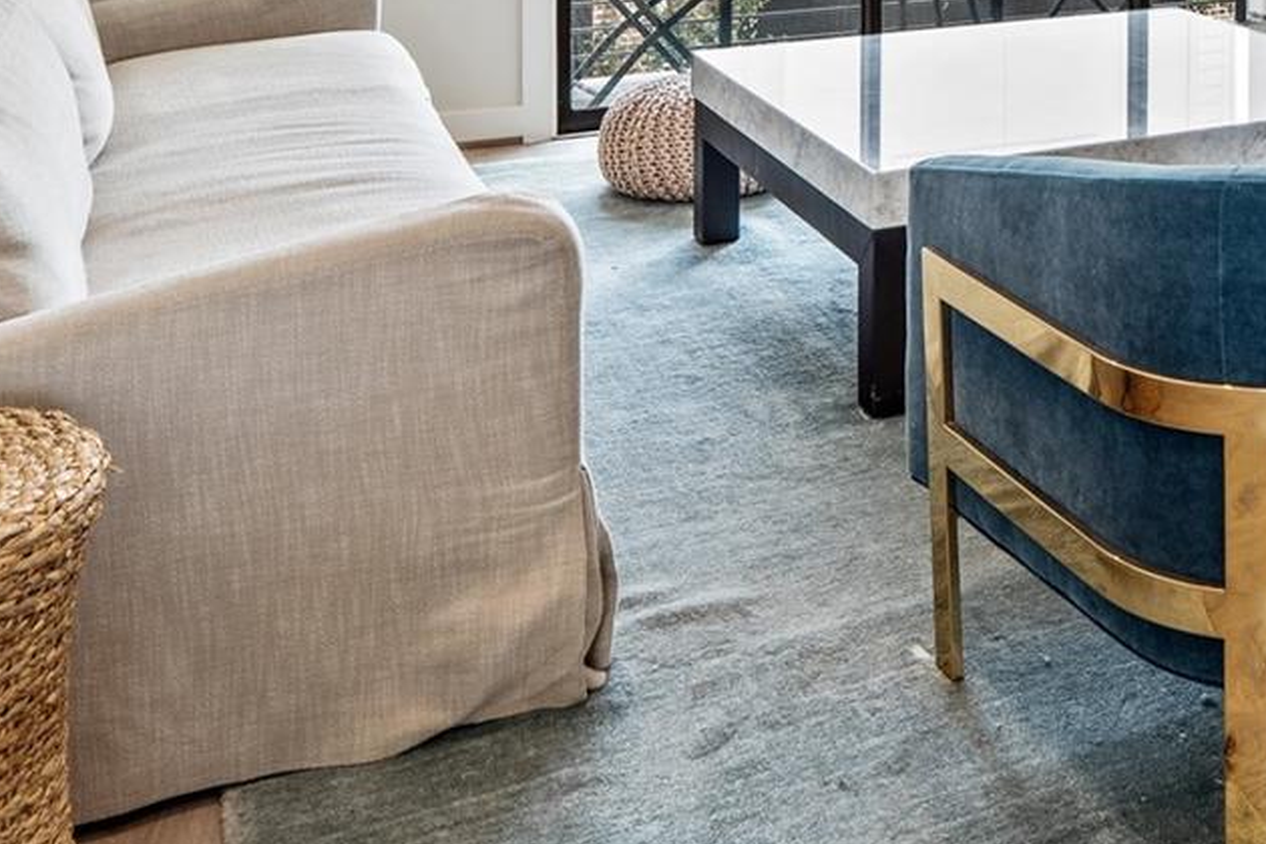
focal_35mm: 52
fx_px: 1829
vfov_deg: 22.9
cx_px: 1318
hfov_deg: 34.2
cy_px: -280
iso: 200
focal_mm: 16
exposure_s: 1.3
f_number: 9
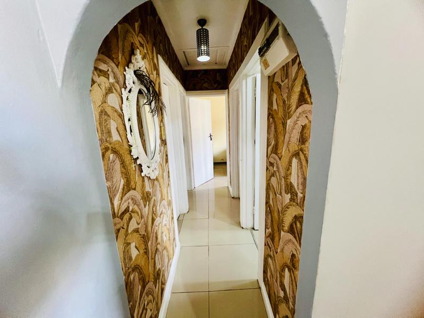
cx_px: 212
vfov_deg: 89.9
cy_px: 159
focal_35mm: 13
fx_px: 159
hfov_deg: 106.2
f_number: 1.8
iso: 250
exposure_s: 1/50
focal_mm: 1.57
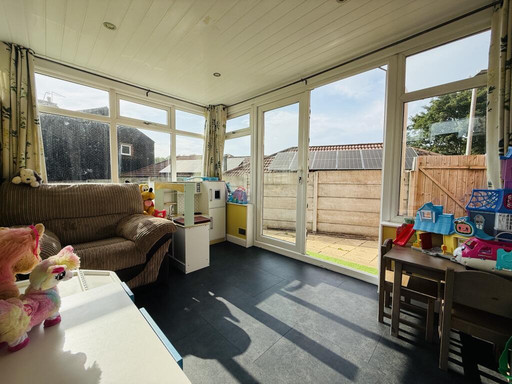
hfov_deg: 102.1
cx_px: 256
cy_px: 192
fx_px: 207
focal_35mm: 14
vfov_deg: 85.7
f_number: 2.2
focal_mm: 2.22
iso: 64
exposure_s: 1/1795
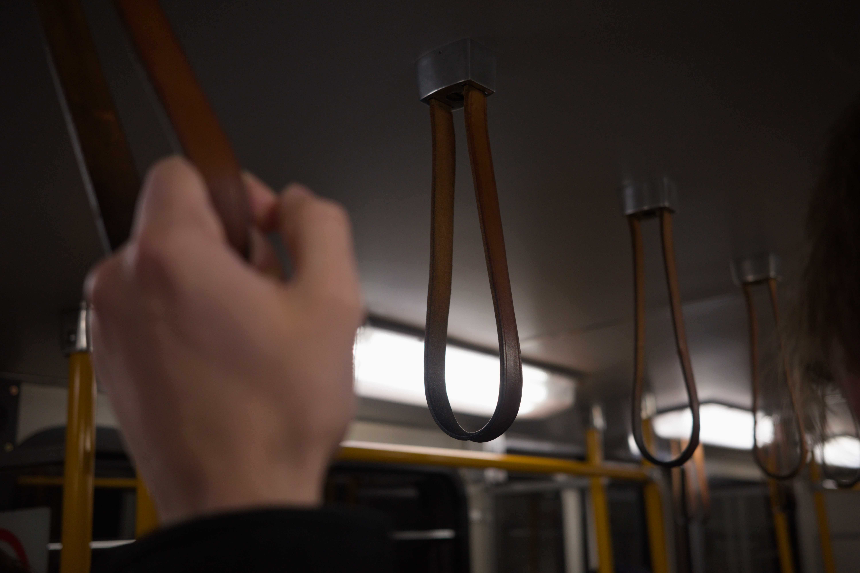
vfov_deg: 33.4
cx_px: 430
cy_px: 286
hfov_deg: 48.5
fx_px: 955
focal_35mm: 40
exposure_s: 1/125
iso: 800
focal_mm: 26
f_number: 2.8
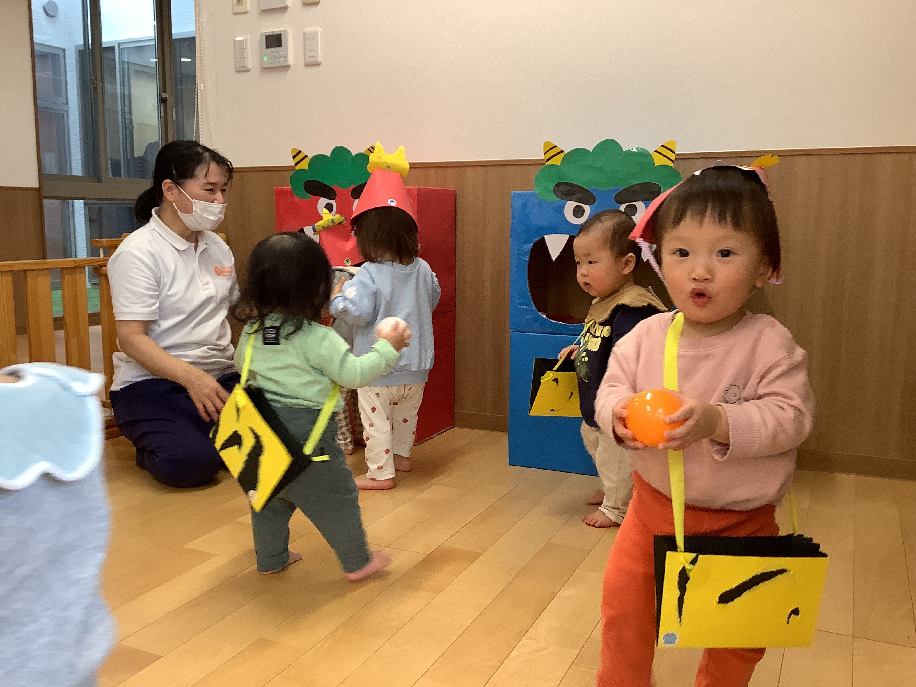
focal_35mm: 31
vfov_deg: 45.4
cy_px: 344
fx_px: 820
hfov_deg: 58.4
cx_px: 458
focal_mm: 3.3
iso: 100
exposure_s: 1/50
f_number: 2.4
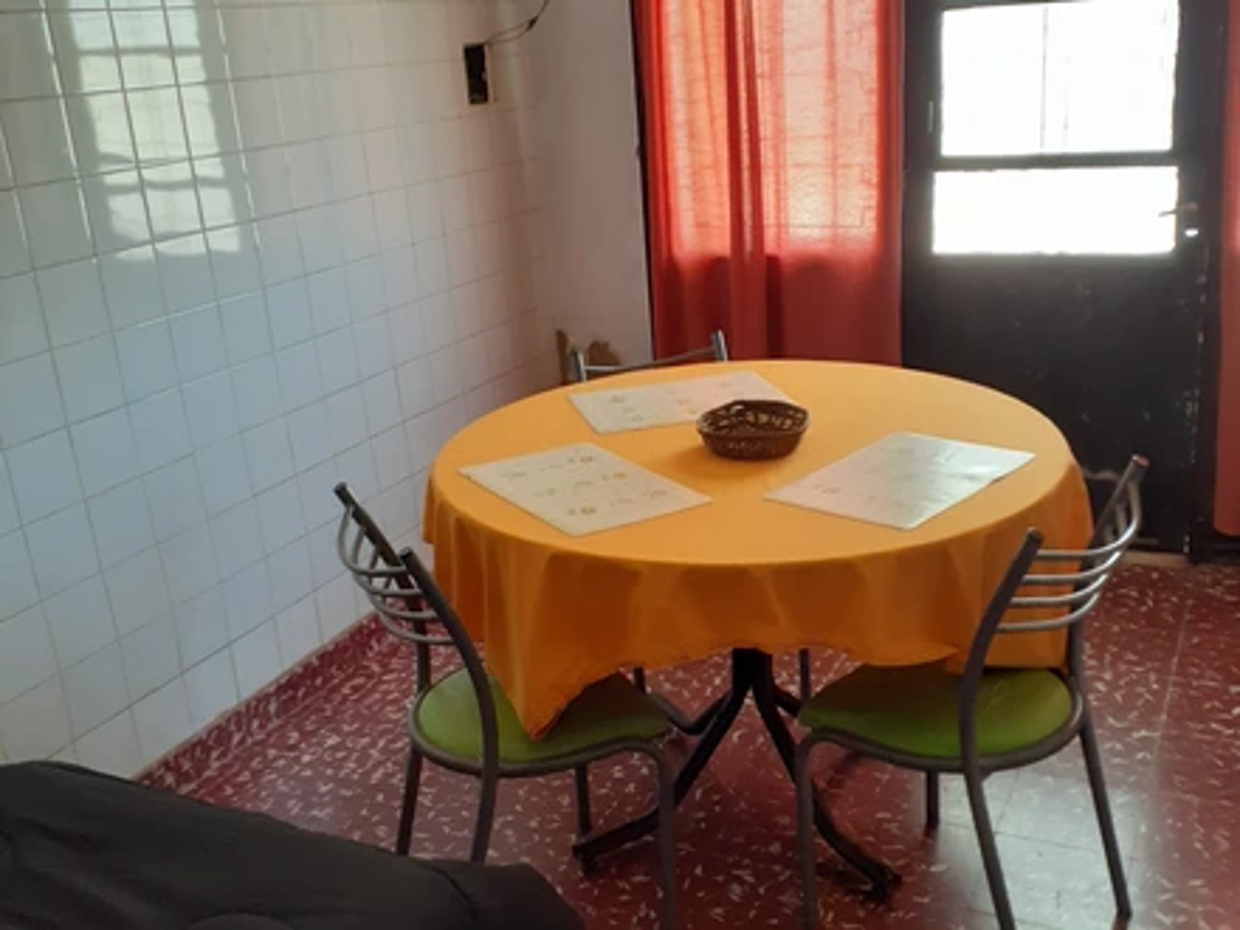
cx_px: 620
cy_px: 465
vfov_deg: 51.4
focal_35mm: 27
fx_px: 967
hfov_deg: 65.3
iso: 200
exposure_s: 1/50
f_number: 1.9
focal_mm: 3.6
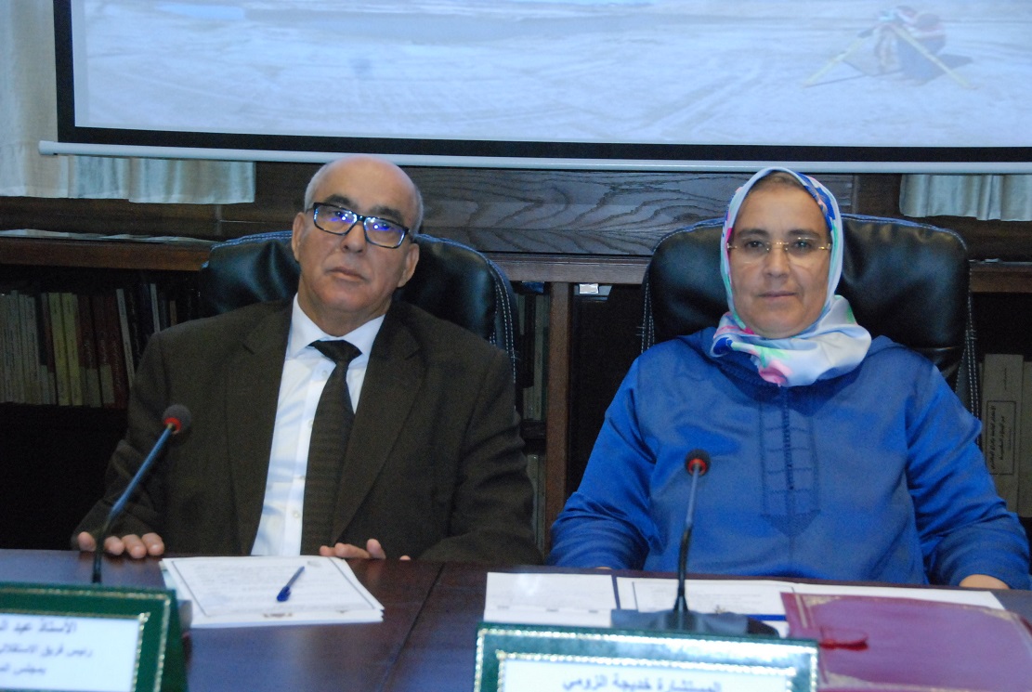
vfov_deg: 16.6
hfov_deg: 24.6
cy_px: 346
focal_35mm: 82
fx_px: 2369
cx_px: 516
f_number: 6.3
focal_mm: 55
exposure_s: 1/60
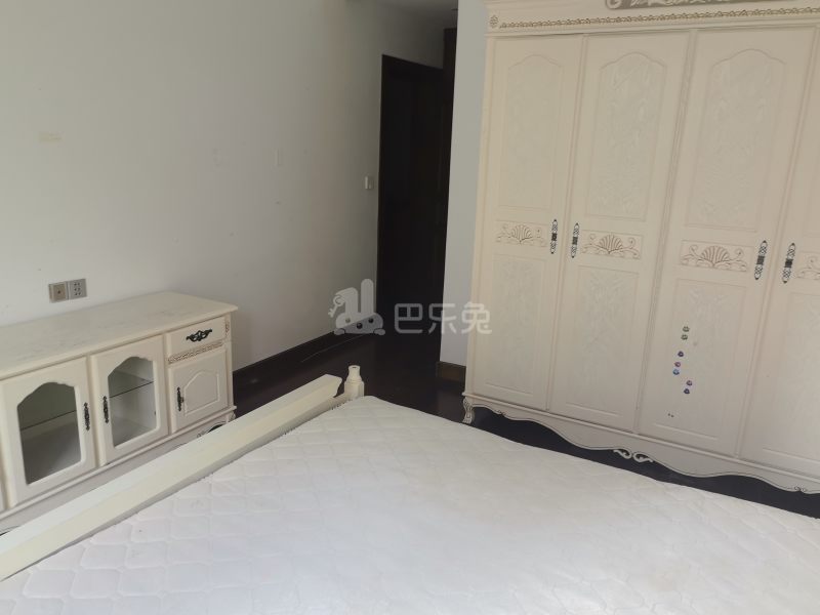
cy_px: 308
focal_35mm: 27
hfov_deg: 65.3
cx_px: 410
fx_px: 640
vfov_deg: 51.4
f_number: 1.9
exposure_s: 1/50
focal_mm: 5.52
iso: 64
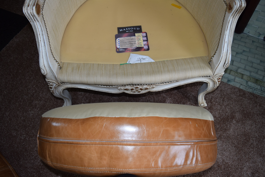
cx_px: 132
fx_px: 232
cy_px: 88
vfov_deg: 41.8
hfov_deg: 59.5
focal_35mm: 32
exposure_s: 1/80
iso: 400
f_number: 3.8
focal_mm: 21
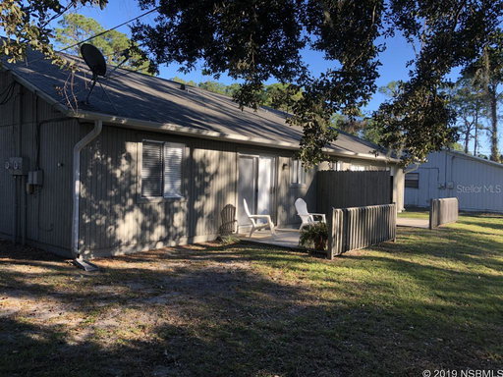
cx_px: 252
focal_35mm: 28
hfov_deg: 63.4
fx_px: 407
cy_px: 188
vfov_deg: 49.7
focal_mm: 3.99
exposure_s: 1/249
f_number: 1.8
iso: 20
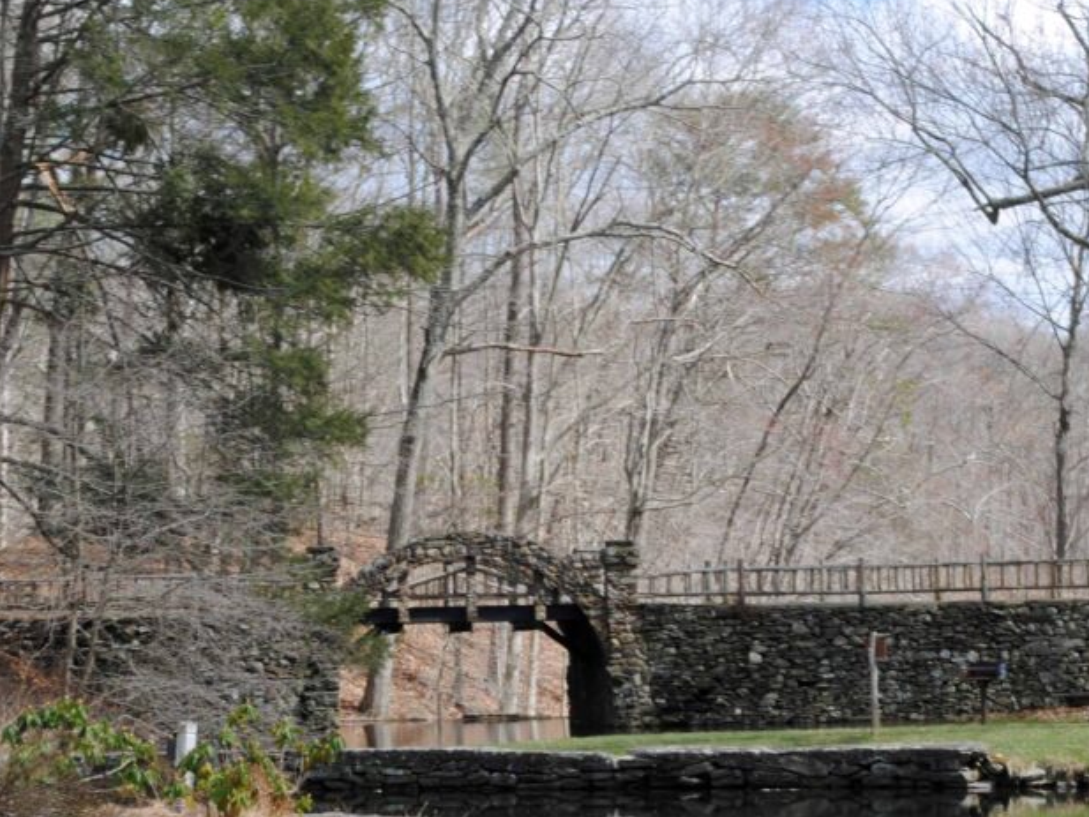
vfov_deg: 11.2
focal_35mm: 132
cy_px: 576
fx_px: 4147
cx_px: 529
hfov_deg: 15.0
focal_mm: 55
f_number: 16
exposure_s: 1/10
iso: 100
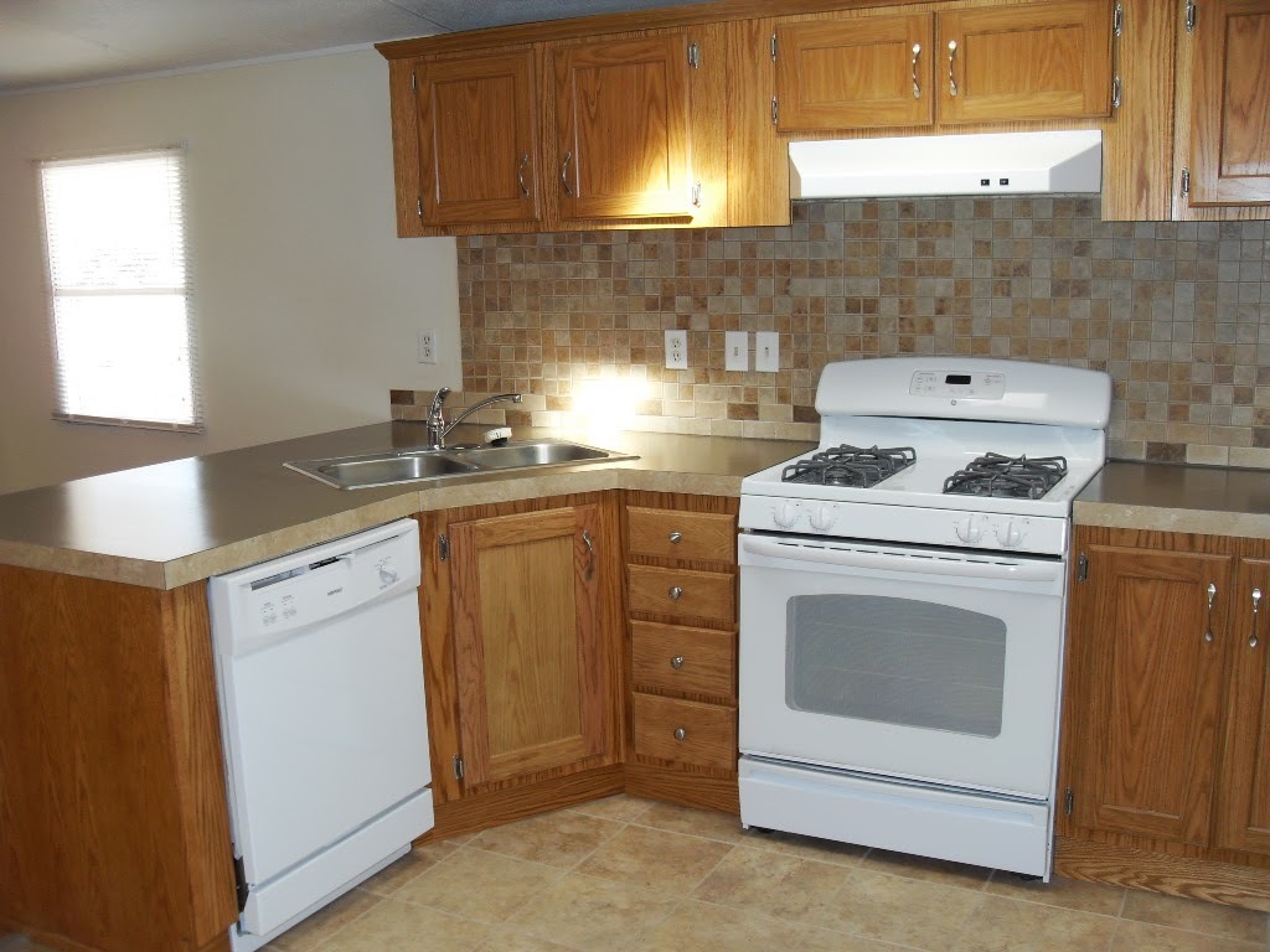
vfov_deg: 41.8
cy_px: 476
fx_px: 1247
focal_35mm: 34
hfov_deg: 54.0
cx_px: 635
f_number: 2.8
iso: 100
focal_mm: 6.3
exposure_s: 1/45
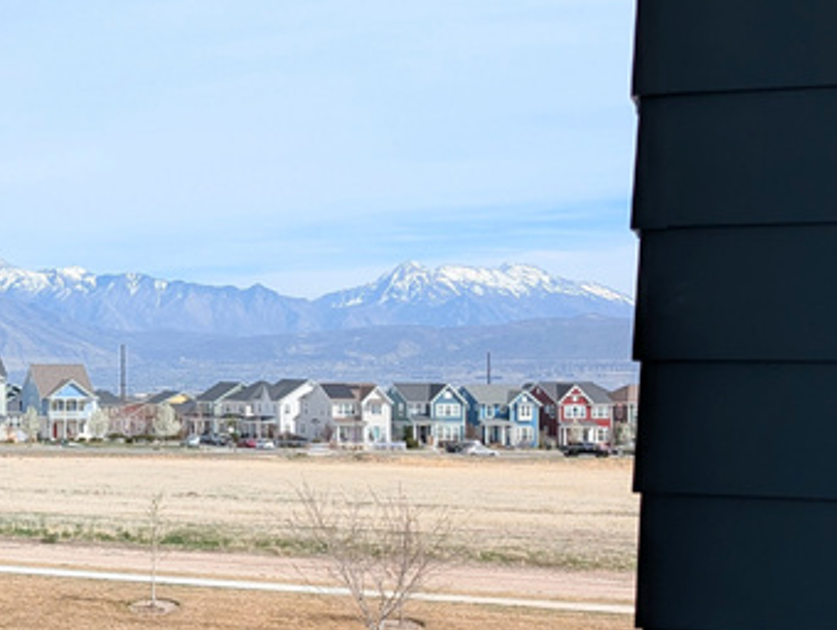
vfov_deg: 20.5
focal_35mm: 72
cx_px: -224
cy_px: 325
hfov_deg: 24.0
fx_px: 1743
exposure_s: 1/1337
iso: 28
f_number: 1.68
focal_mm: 6.9
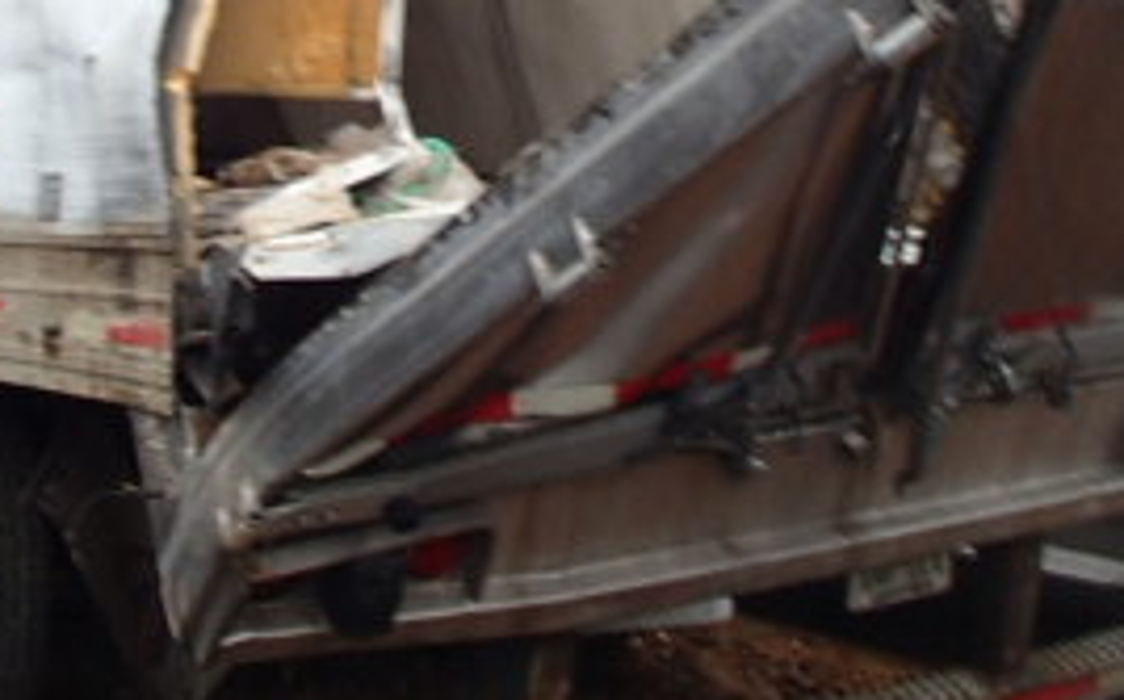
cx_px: 474
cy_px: -101
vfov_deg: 17.6
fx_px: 2173
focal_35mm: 71
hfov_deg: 29.0
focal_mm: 5
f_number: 3.9
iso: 200
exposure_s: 1/30
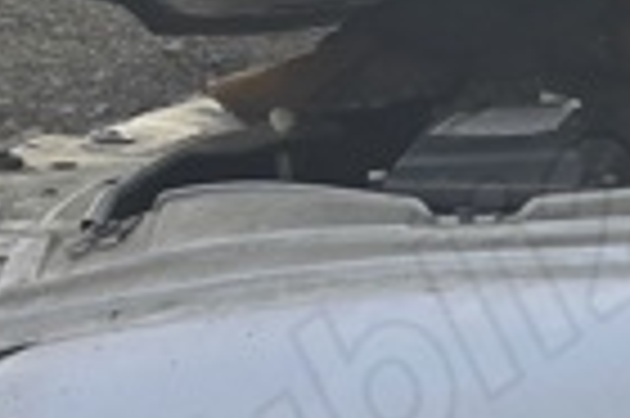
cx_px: 2128
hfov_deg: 8.8
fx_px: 2989
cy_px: 355
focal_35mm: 171
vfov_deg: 8.0
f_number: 1.7
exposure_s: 1/575
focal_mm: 6.3
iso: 12
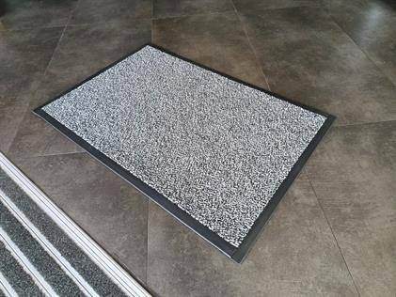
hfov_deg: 71.6
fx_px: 275
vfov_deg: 56.8
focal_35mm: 24
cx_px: 198
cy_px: 148
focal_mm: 5.24
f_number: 1.7
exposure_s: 1/100
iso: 1074
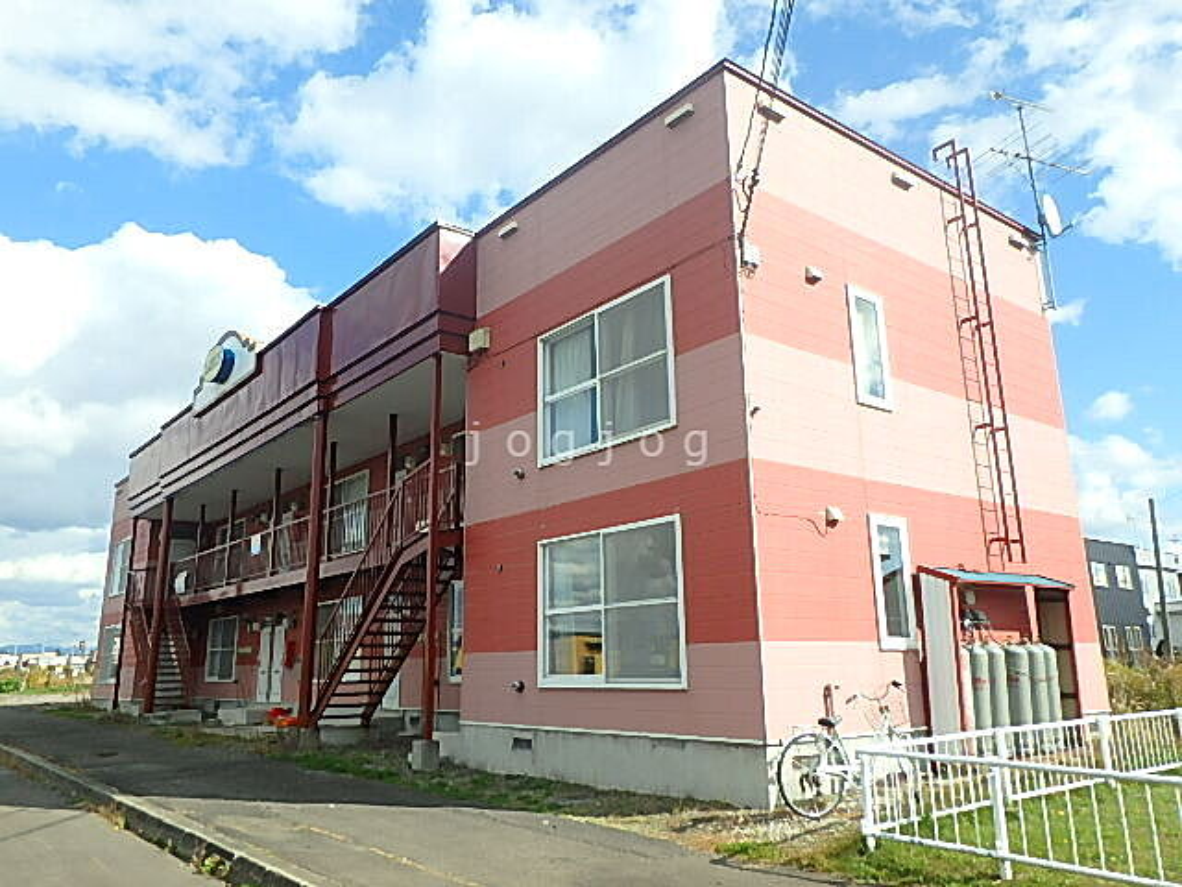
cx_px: 591
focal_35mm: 26
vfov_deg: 53.1
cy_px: 444
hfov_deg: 67.3
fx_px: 888
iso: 125
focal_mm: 4.7
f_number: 4.3
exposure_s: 1/640
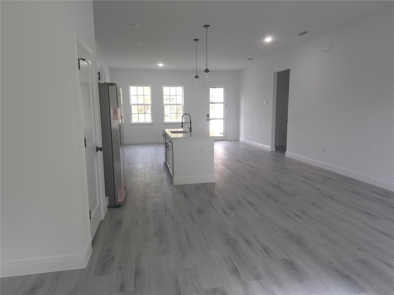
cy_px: 148
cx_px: 197
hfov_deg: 73.9
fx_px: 262
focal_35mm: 23
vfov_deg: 58.9
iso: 64
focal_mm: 5.4
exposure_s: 1/60
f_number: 1.8
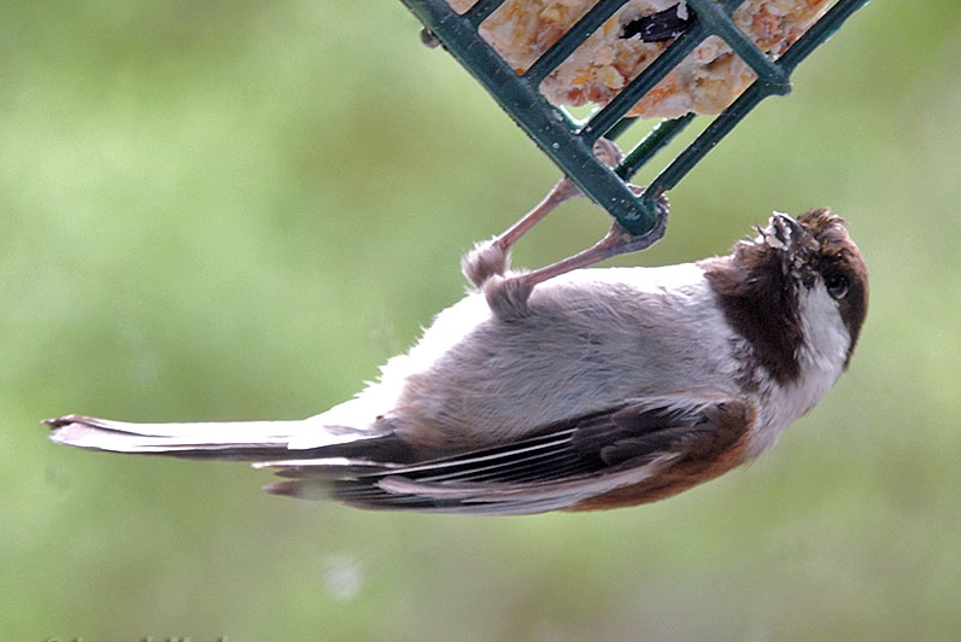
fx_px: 15327
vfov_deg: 2.4
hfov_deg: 3.6
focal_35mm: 574
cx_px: 481
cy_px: 337
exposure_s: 1/60
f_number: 4.9
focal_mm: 98.1
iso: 400
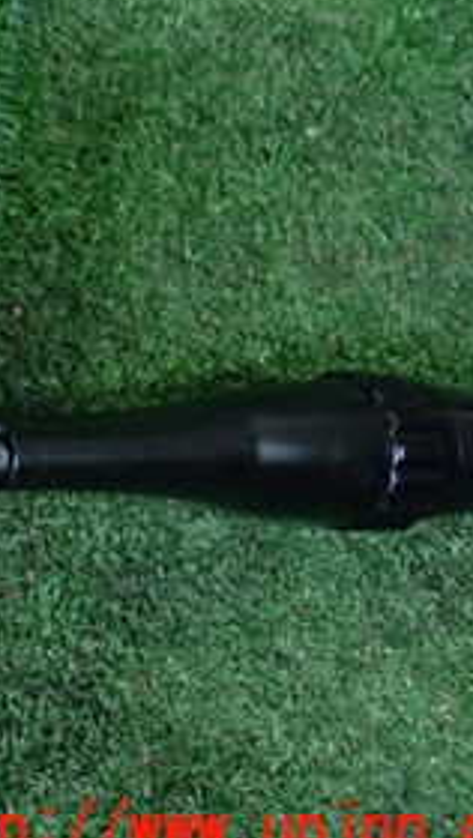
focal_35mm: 70
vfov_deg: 29.6
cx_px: -323
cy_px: 195
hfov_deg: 15.4
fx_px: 1557
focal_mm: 5.4
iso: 500
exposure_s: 1/30
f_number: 2.3
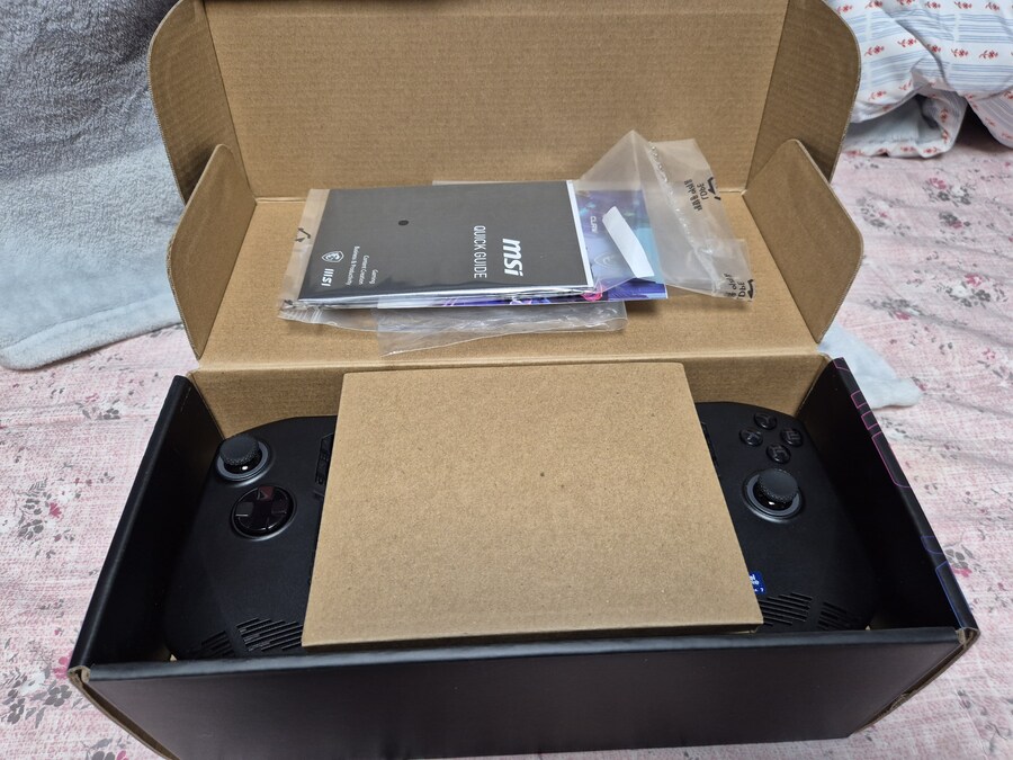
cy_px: 380
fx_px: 673
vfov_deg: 58.9
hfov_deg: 73.9
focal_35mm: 23
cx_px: 506
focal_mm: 5.4
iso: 400
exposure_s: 1/120
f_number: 1.8
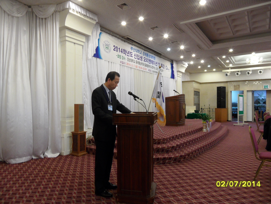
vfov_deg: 56.8
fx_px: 188
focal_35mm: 24
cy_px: 102
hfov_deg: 71.6
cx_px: 136
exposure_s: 1/15
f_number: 3.2
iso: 240
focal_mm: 3.9
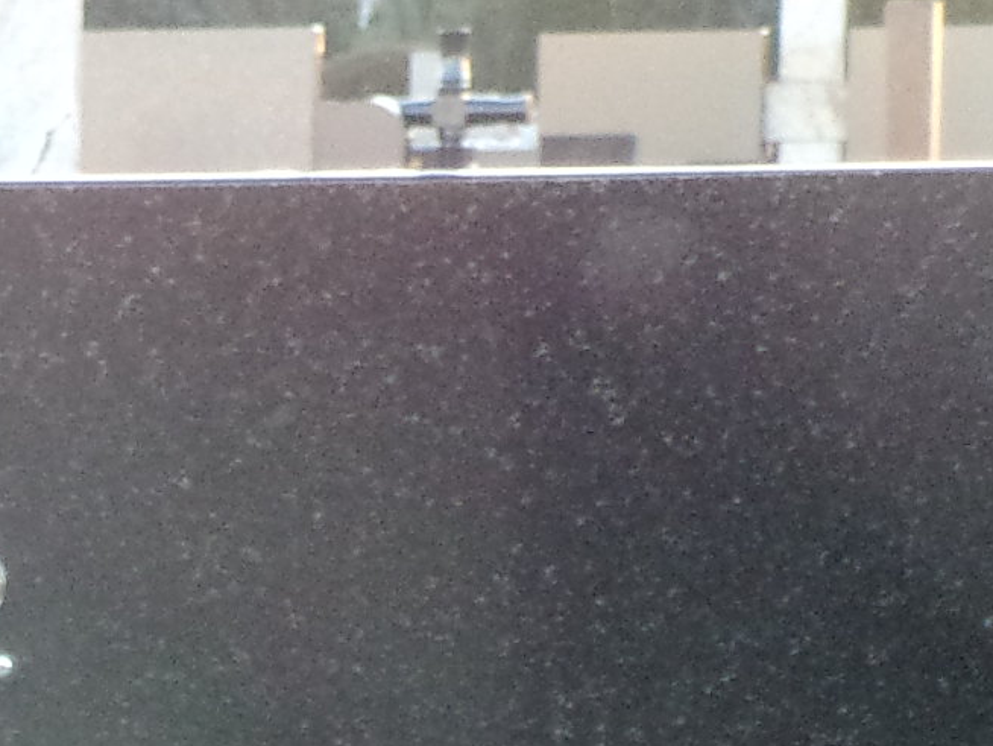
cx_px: -475
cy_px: 1439
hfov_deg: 6.3
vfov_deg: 4.7
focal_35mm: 309
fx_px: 8867
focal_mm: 14
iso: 388
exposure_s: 1/34
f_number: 5.4
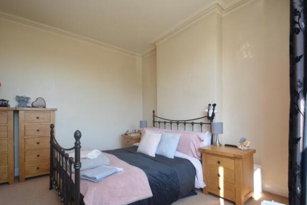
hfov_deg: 93.2
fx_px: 145
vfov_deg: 70.4
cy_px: 111
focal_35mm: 17
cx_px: 157
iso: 200
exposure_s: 1/80
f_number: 4
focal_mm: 10
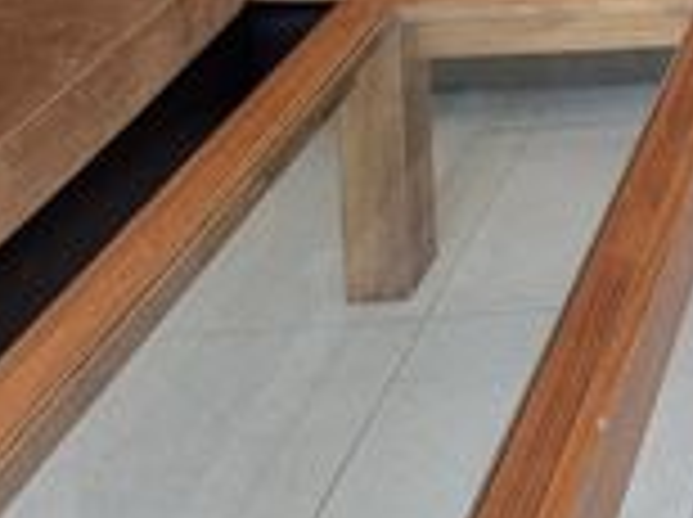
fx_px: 1279
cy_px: -626
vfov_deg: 15.7
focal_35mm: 64
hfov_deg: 22.4
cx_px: 1141
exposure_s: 1/100
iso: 100
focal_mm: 2.22
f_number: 2.2
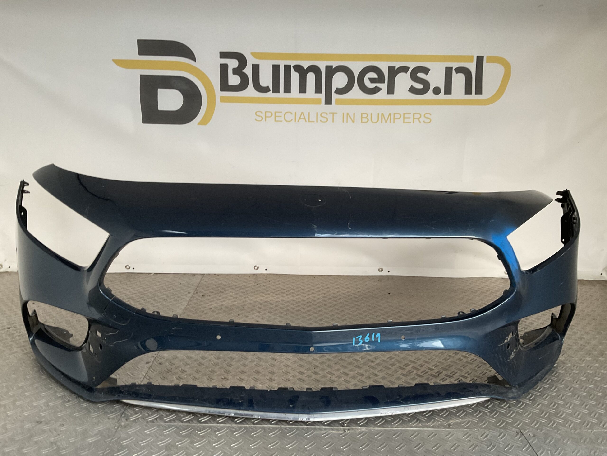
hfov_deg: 61.7
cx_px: 304
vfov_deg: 48.2
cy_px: 228
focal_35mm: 29
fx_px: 509
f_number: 1.8
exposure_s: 1/50
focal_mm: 3
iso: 100
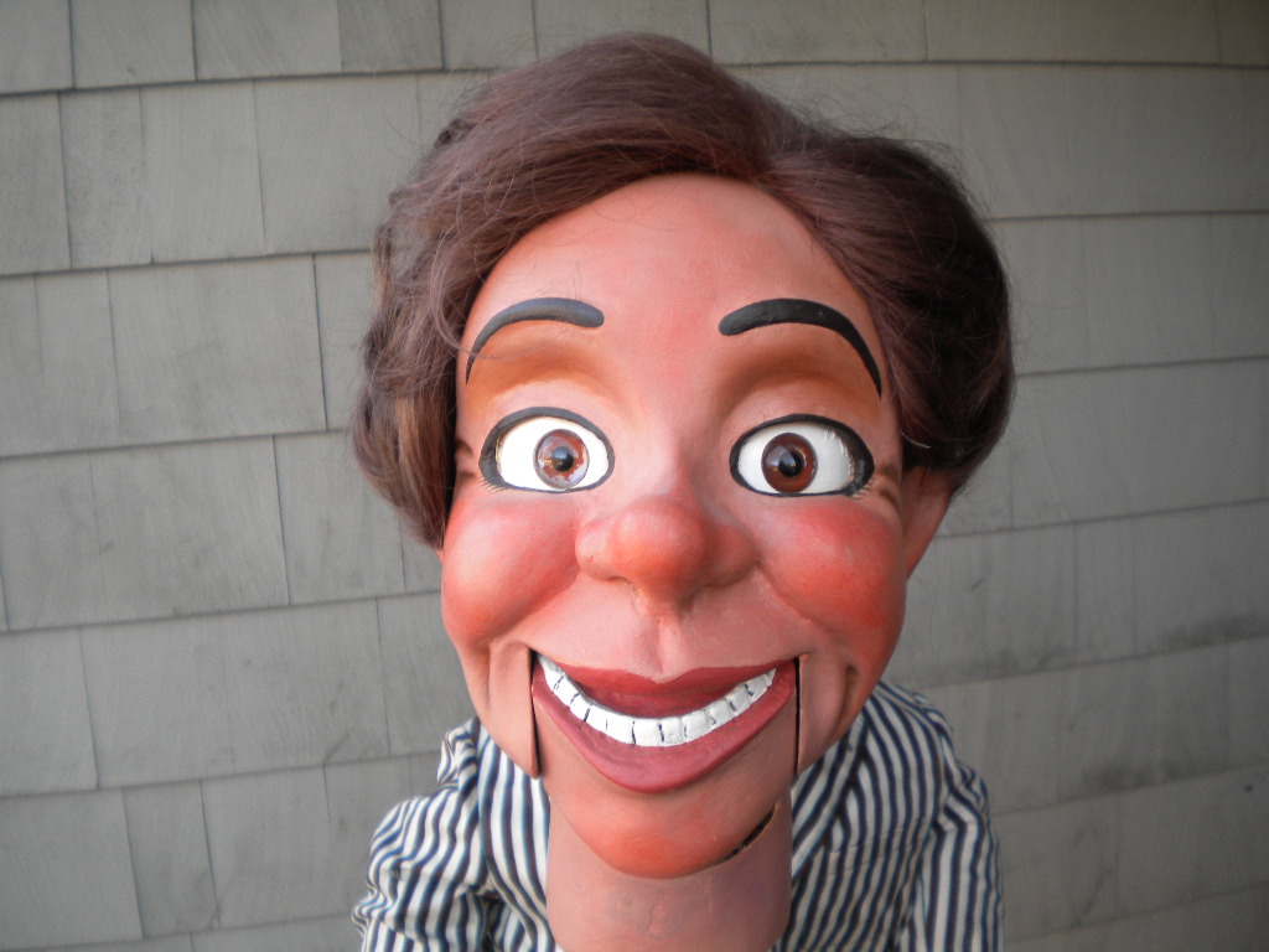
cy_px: 476
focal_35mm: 35
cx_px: 634
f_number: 3.1
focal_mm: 6.3
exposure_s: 1/51.6
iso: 82
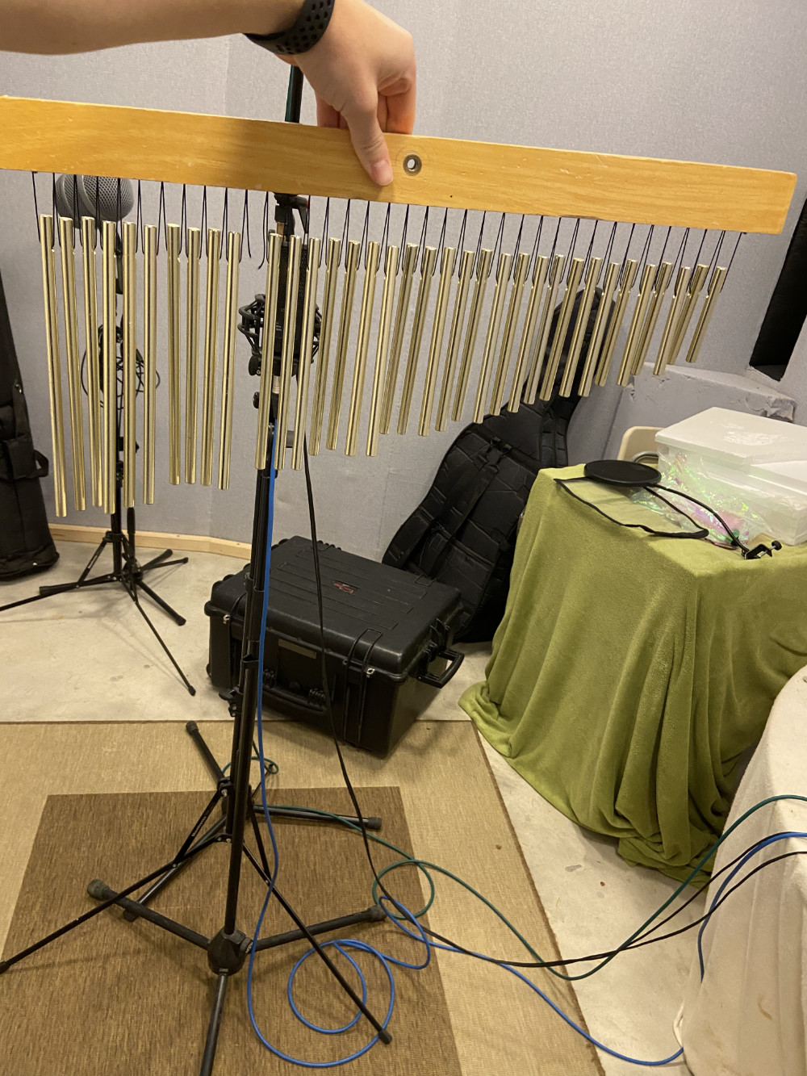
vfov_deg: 67.3
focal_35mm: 26
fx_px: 808
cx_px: 404
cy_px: 538
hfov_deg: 53.1
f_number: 1.8
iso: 250
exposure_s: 1/50
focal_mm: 4.2
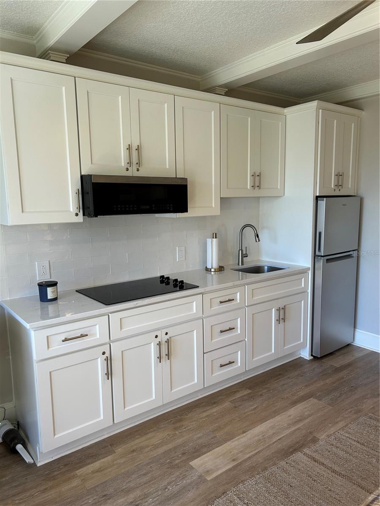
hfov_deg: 53.1
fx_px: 381
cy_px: 253
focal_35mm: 26
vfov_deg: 67.3
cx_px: 190
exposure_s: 1/120
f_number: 1.5
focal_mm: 5.7
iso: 80
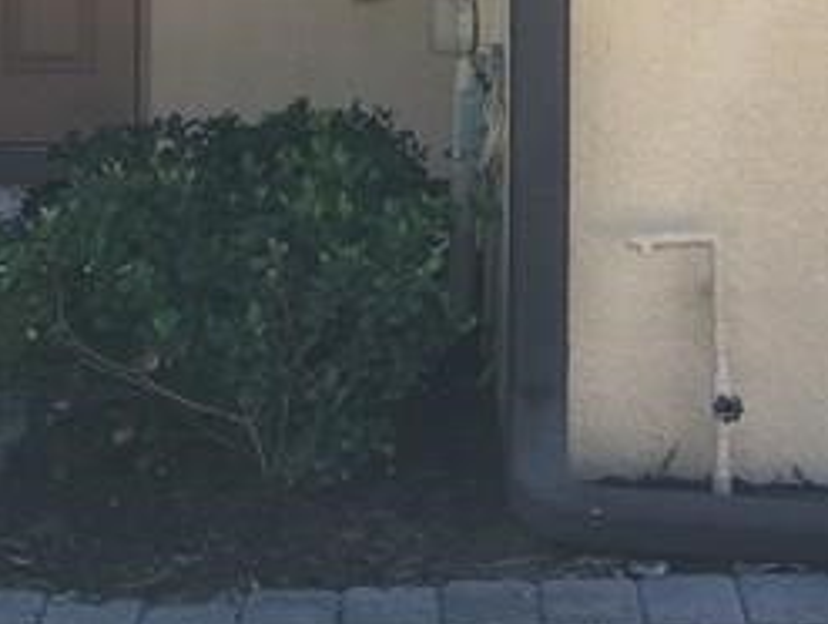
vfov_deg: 11.9
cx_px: 369
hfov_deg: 16.4
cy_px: -245
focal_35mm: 120
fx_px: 2875
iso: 25
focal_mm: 4.15
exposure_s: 1/506
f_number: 2.2
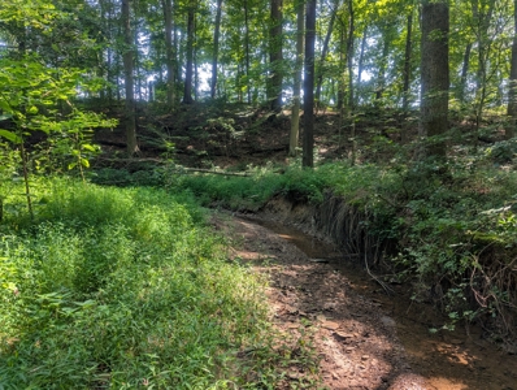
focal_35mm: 24
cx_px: 258
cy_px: 195
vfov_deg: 57.0
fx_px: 359
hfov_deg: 71.5
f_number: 1.68
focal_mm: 6.9
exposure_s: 1/103
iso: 30
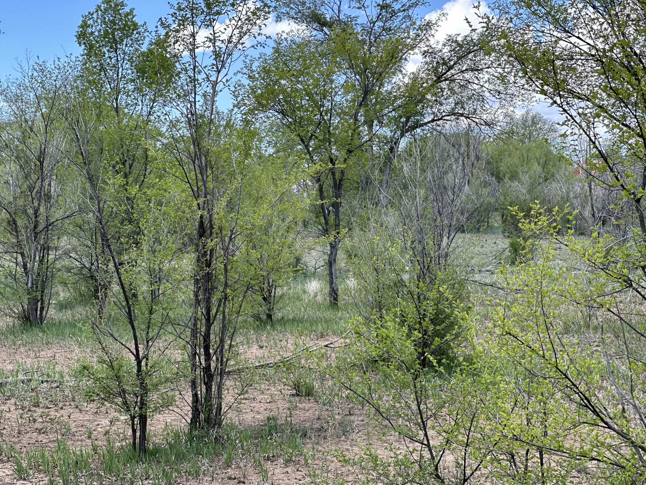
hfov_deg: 25.3
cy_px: 242
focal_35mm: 77
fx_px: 1437
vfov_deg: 19.1
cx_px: 323
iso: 25
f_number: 2.8
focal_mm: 9
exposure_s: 1/121
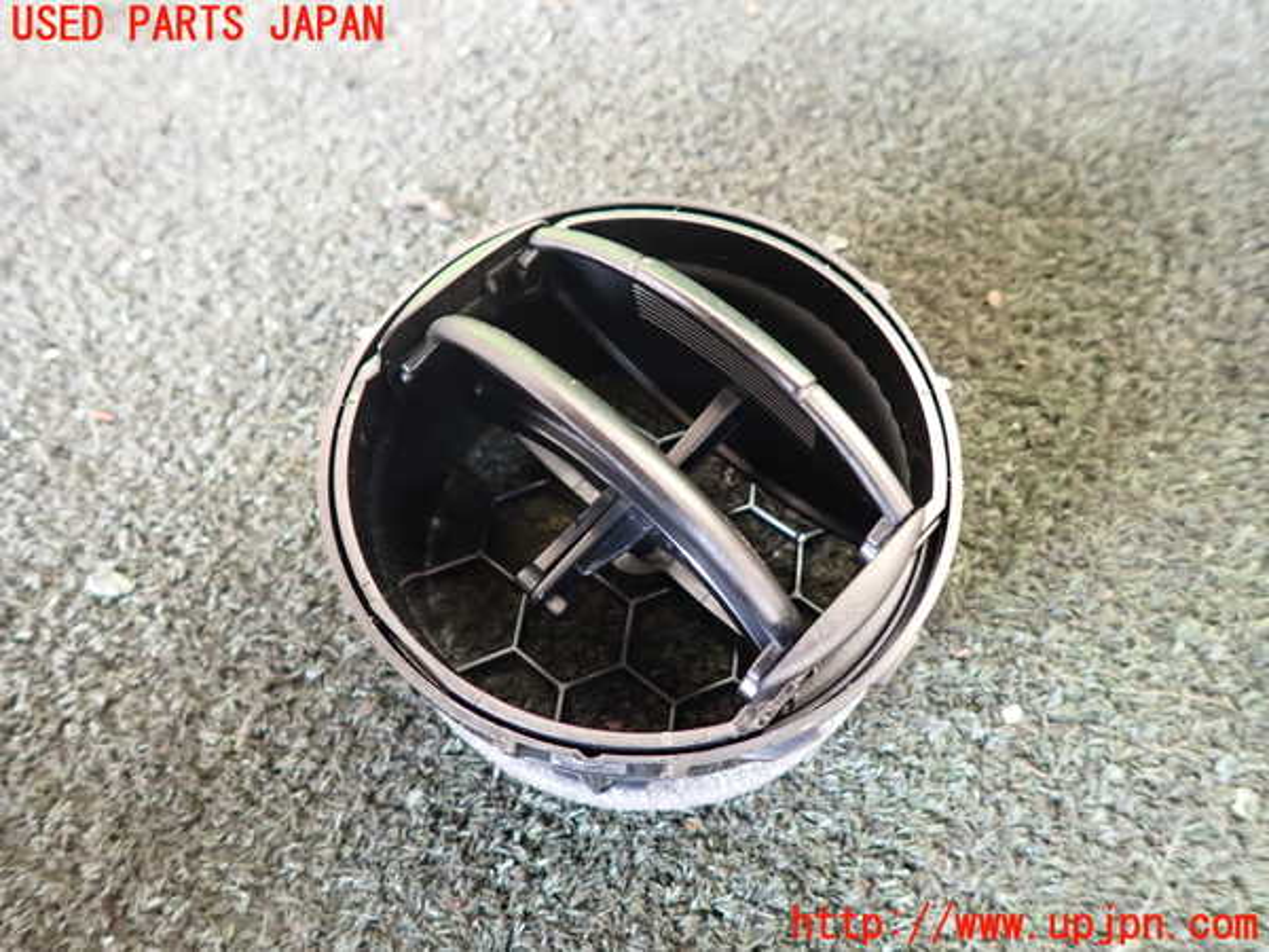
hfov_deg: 69.4
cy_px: 476
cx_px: 634
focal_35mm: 25
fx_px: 916
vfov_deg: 54.9
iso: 400
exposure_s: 1/30
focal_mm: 4.5
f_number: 2
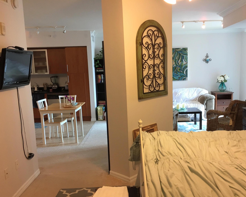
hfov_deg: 55.5
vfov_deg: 45.8
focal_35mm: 32
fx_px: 233
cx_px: 139
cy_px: 103
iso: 80
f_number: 2.2
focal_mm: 4.15
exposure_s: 1/30
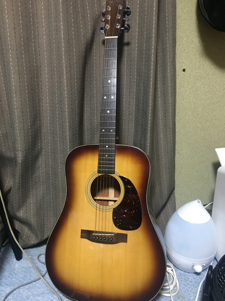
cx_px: 112
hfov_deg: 48.2
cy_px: 150
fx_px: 251
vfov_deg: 61.7
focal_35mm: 29
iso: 200
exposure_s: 1/17
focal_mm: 4.15
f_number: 2.2
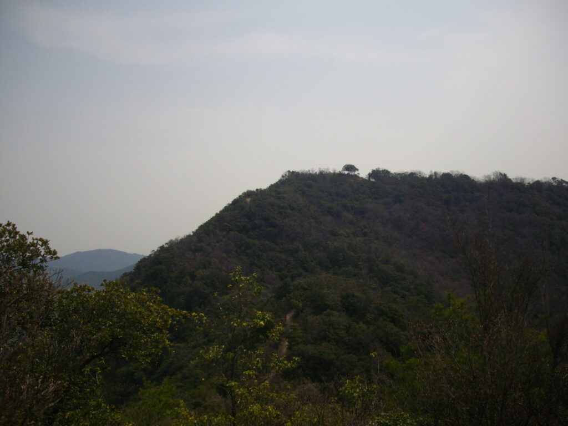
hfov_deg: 50.1
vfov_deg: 38.7
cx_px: 284
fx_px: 607
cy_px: 213
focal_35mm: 37
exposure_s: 1/800
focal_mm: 6.2
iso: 100
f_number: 5.6
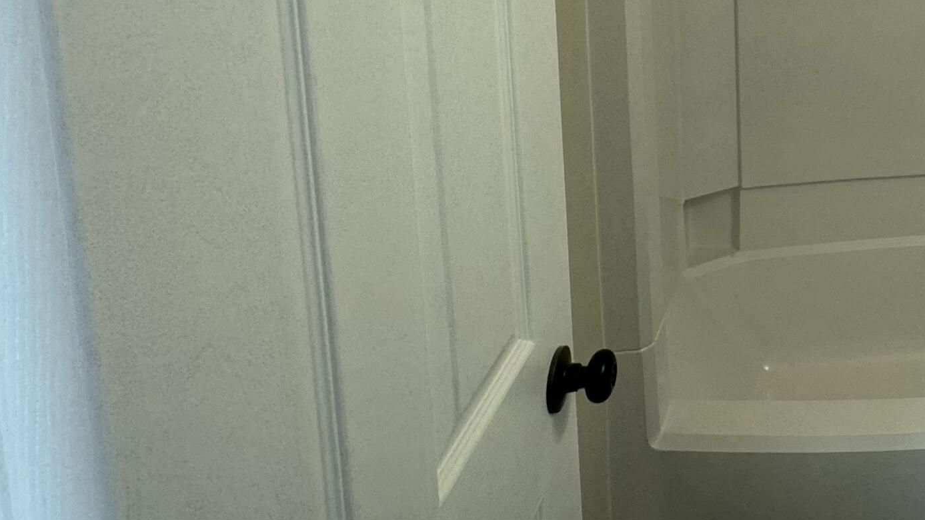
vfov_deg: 30.6
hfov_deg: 48.0
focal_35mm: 33
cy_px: -93
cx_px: 944
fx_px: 809
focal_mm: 2.22
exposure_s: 1/120
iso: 160
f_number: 2.2
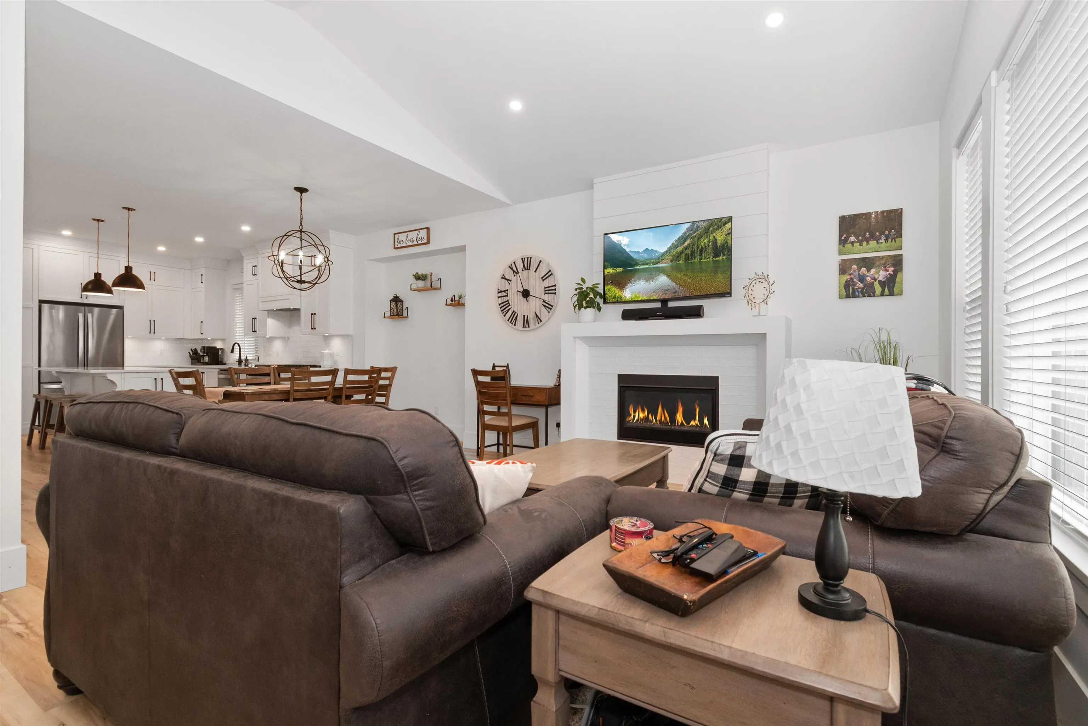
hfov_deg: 100.4
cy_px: 363
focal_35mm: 15
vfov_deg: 77.3
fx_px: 453
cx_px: 544
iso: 250
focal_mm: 10
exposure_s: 1/30
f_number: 9
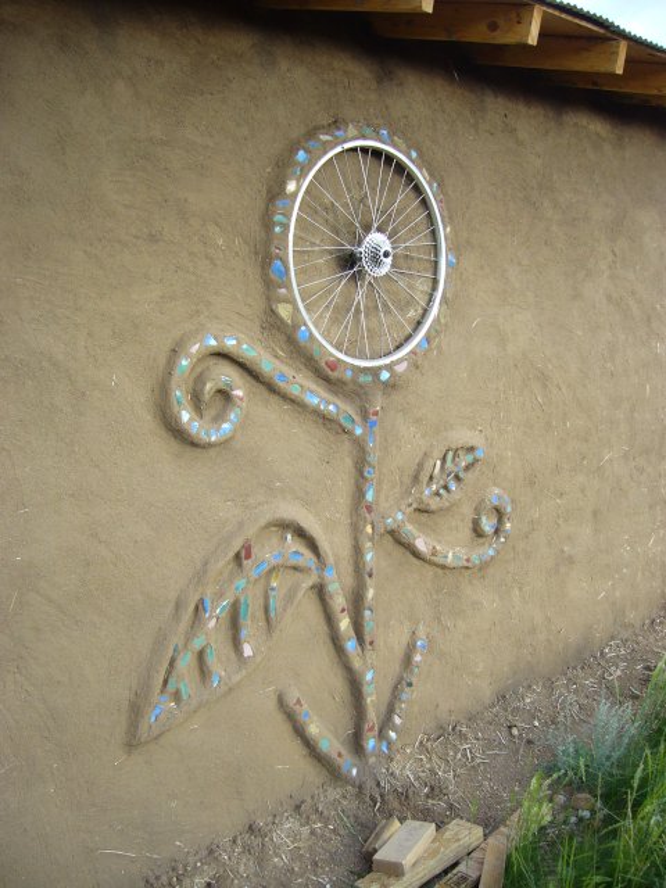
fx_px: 898
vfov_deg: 52.6
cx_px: 333
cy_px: 444
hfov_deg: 40.7
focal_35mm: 35
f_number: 2.8
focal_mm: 5.8
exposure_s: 1/125
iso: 100
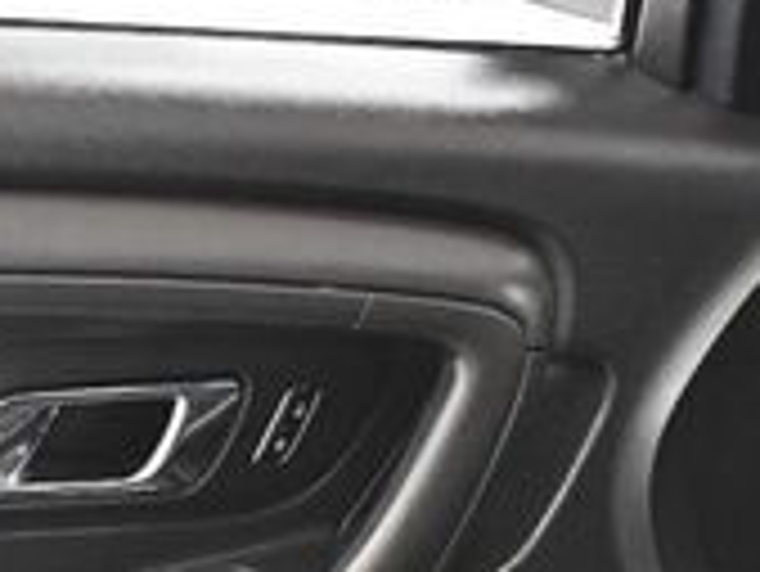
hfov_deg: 14.7
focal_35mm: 131
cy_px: 790
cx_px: -58
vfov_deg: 11.0
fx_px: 2878
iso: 2200
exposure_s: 1/125
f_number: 3.5
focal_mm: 18
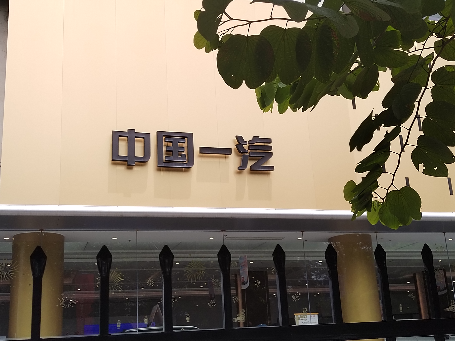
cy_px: 170
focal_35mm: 48
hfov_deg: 39.7
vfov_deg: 30.3
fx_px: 631
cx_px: 228
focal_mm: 4.75
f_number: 1.8
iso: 100
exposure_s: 1/1105
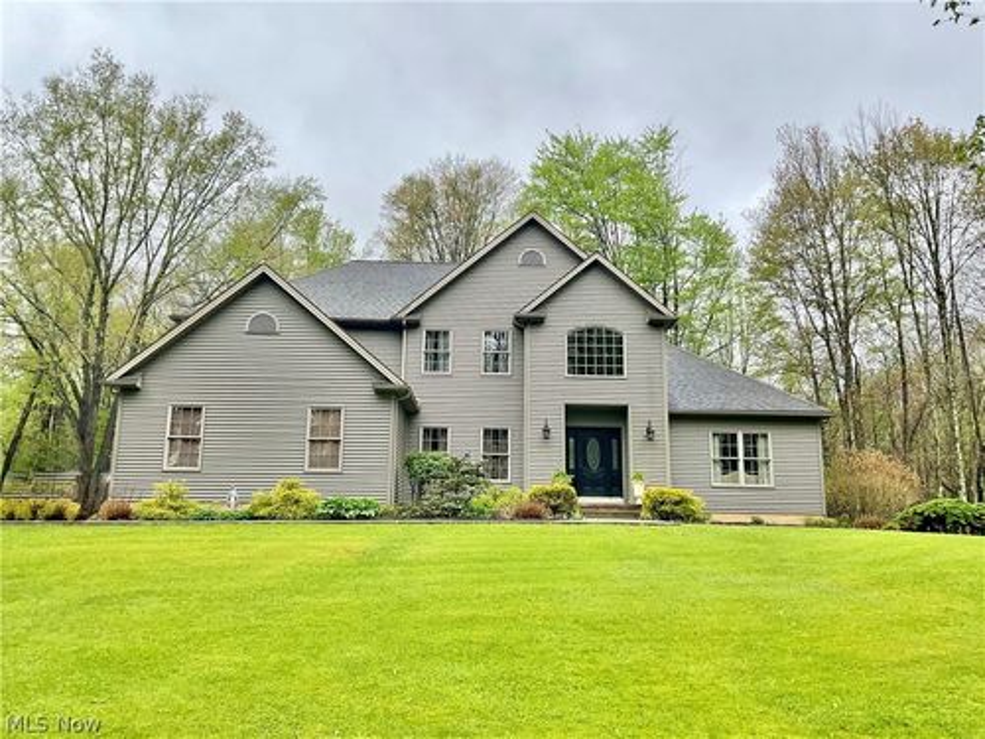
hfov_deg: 61.7
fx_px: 825
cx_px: 492
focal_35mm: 29
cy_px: 370
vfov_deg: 48.2
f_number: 1.8
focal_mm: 3
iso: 16
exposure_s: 1/869
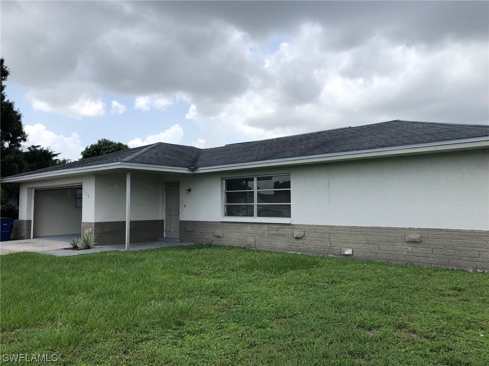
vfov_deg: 49.7
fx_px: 396
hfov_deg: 63.4
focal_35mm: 28
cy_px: 183
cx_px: 244
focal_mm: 3.99
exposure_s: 1/2000
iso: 20
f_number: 1.8
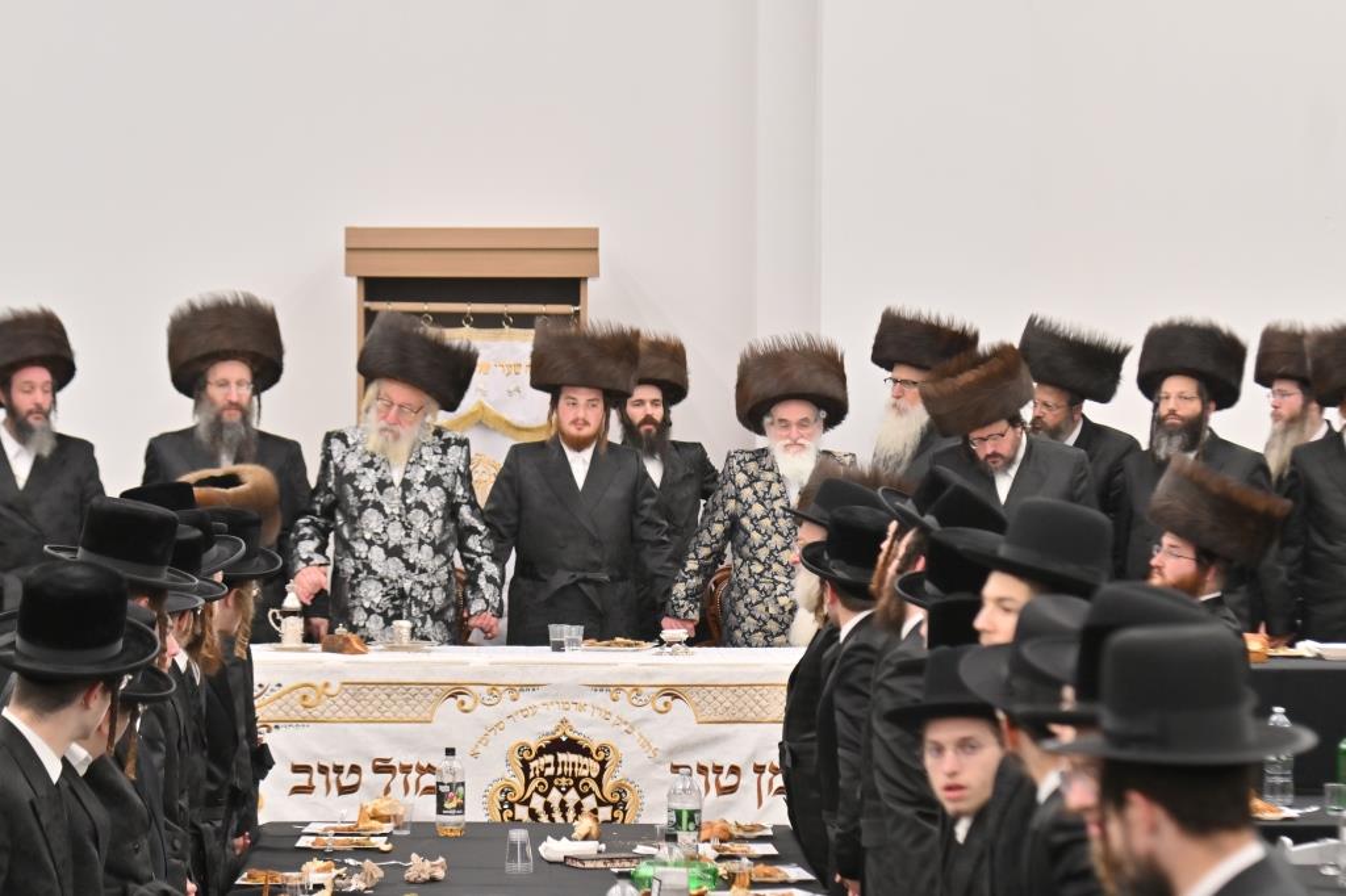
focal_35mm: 123
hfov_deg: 16.7
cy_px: 448
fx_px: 4597
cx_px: 673
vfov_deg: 11.1
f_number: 4
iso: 500
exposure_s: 1/250
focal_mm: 82
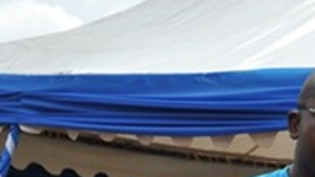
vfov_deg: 6.9
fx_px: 1445
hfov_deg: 12.0
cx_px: 443
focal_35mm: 173
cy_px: 275
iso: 320
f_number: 18
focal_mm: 50
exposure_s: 1/200
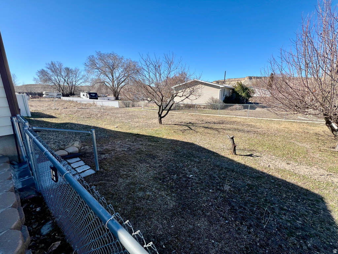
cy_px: 127
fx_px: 127
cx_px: 169
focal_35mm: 13
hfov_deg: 106.2
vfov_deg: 89.9
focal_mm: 1.57
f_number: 1.8
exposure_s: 1/896
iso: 32
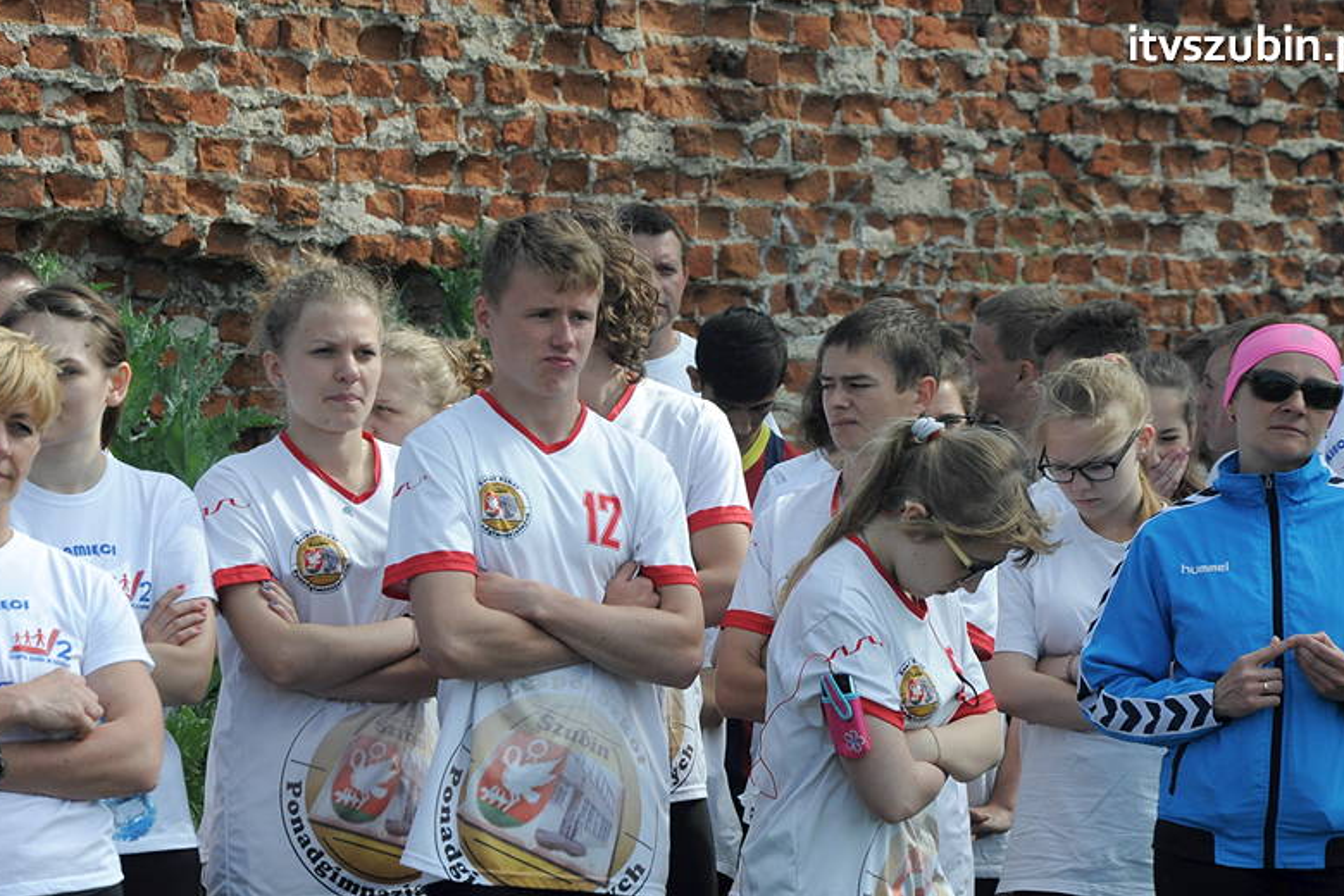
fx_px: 6404
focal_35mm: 172
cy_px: 473
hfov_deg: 12.0
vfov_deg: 8.0
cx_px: 679
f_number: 9
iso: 800
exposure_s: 1/1250
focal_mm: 105
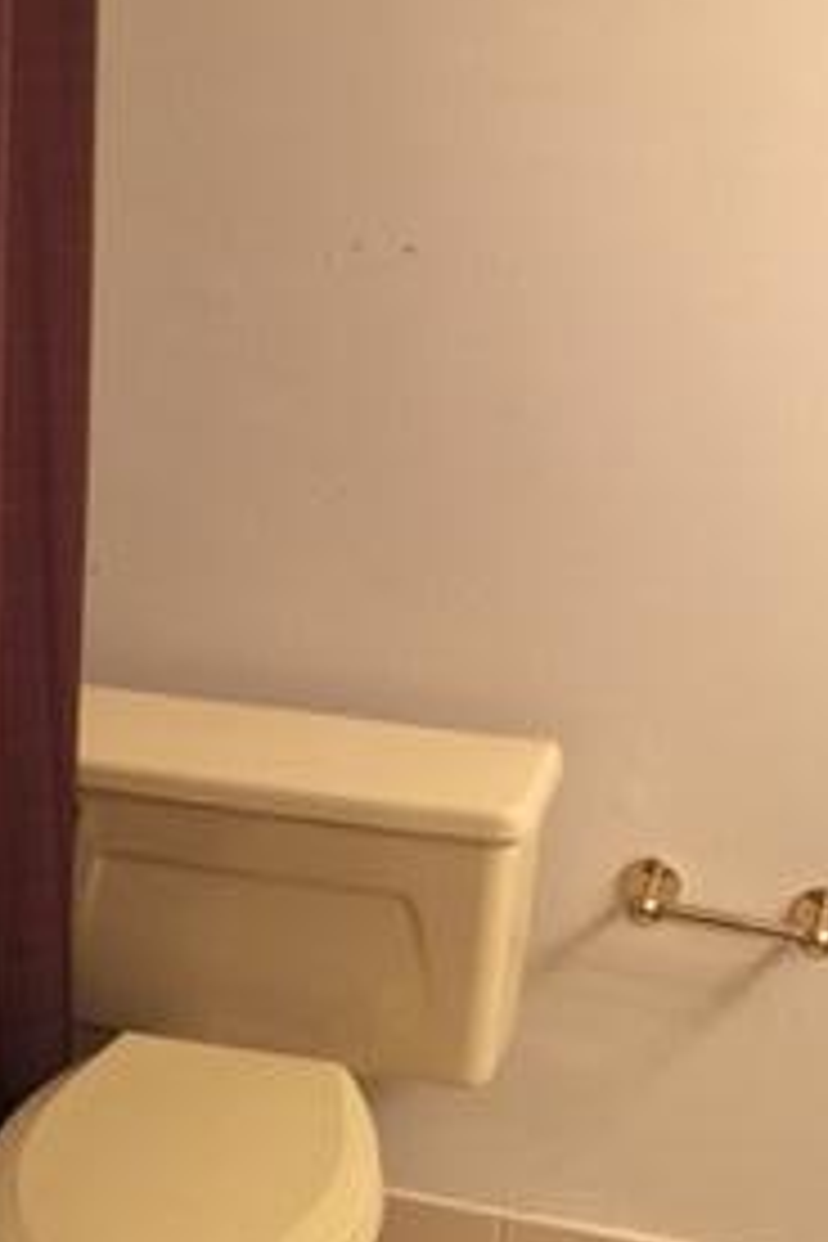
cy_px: 612
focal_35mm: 70
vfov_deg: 28.8
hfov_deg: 19.3
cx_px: 202
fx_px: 2415
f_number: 2.2
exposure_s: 1/15
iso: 80
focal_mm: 4.15
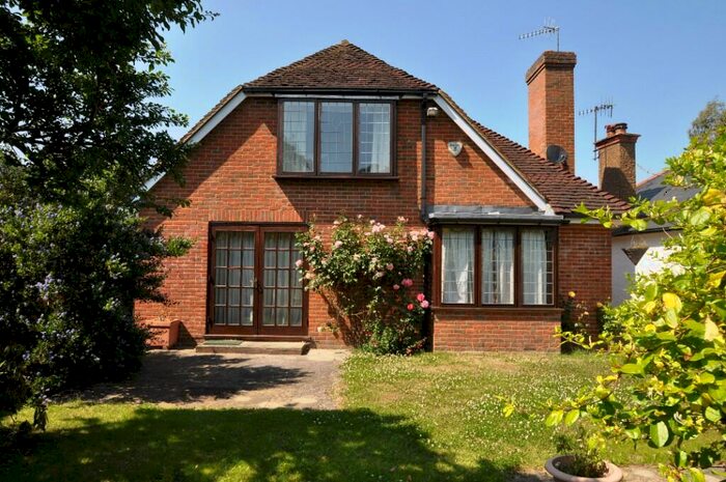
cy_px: 241
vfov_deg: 56.0
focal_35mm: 22
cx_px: 363
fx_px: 453
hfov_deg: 77.4
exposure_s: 1/250
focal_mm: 15
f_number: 8
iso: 200
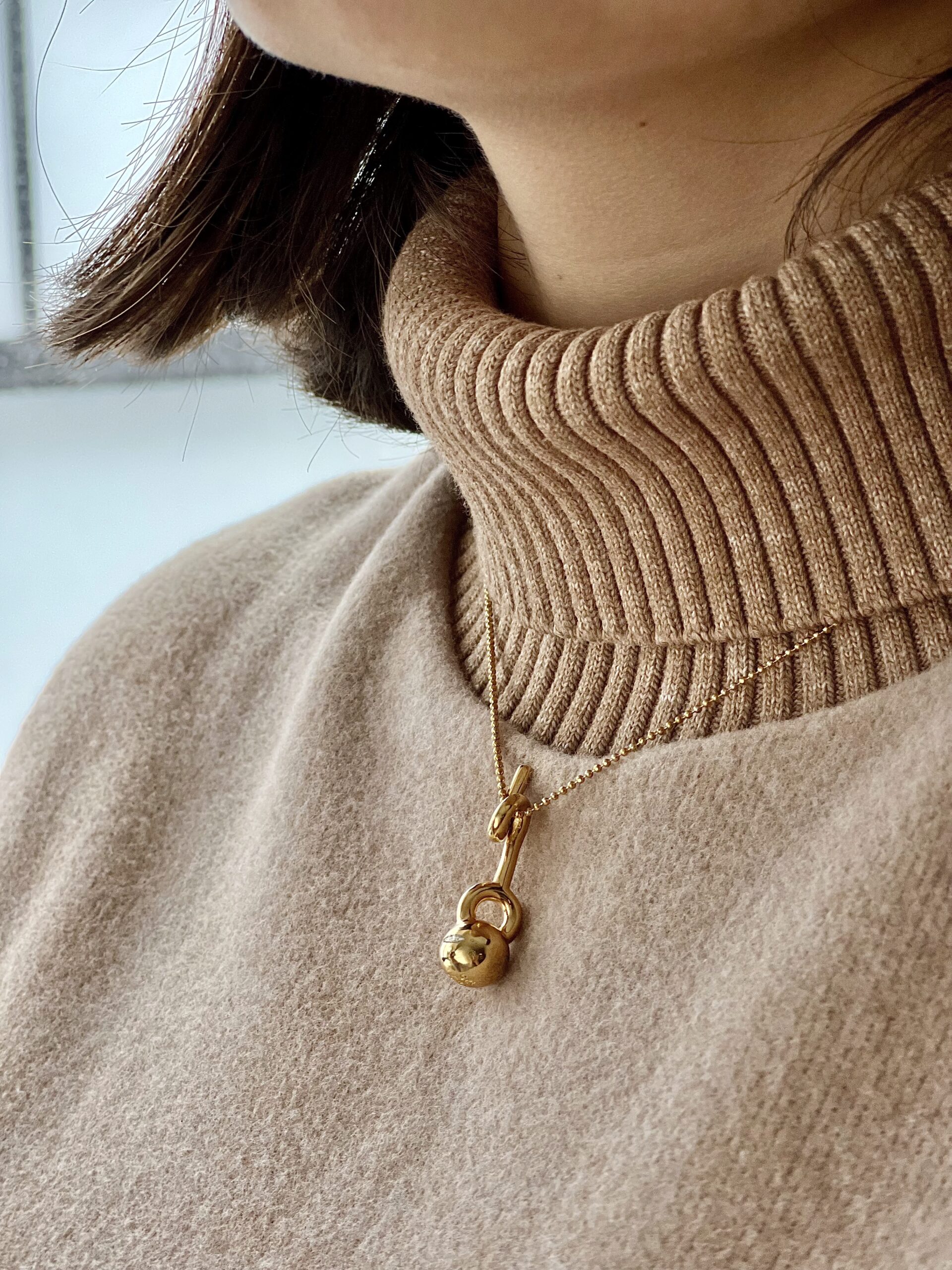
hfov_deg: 19.1
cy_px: 635
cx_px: 476
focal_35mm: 77
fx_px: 2824
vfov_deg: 25.3
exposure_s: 1/121
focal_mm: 9
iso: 125
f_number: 2.8
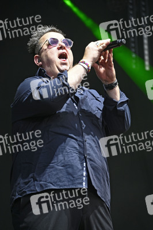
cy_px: 115
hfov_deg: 7.2
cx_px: 76
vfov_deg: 10.8
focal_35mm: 190
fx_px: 1213
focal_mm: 190
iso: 640
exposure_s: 1/200
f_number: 5.6
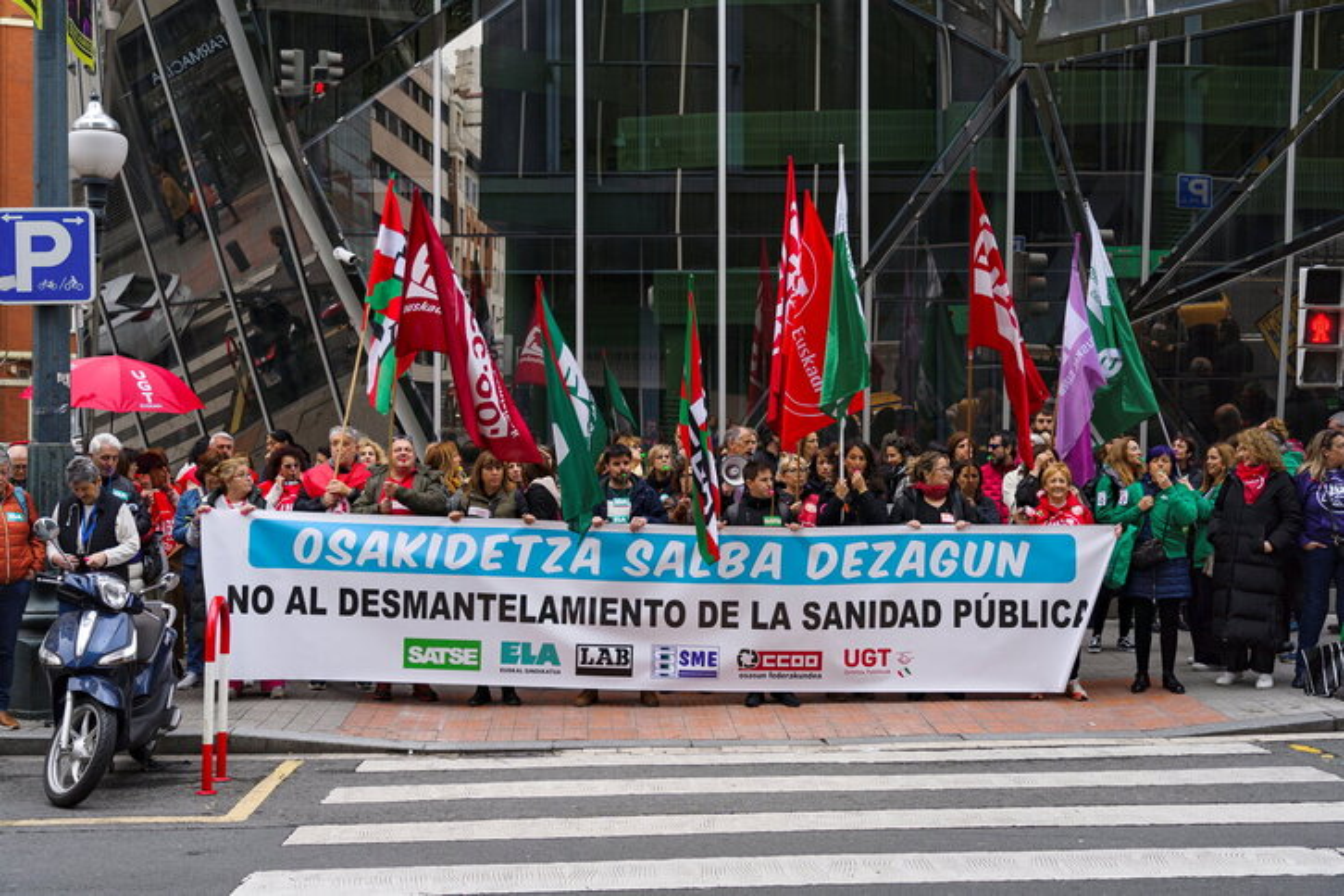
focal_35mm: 43
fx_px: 1605
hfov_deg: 45.4
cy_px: 448
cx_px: 672
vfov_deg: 31.2
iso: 125
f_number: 4
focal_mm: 43
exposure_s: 1/250
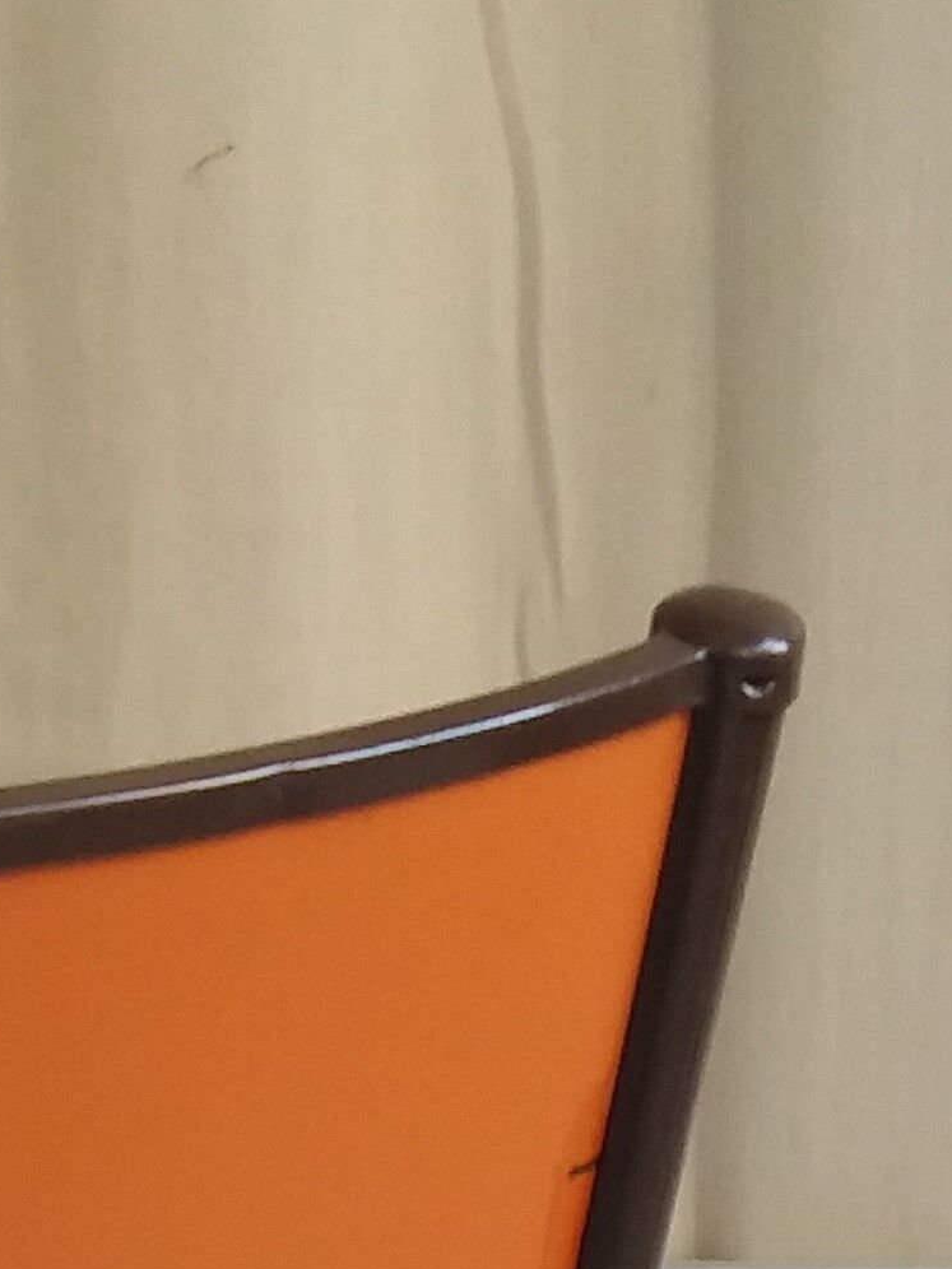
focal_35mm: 116
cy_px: 2458
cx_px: 261
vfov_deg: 14.4
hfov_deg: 12.7
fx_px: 4254
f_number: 1.9
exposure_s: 1/50
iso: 80
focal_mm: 3.7
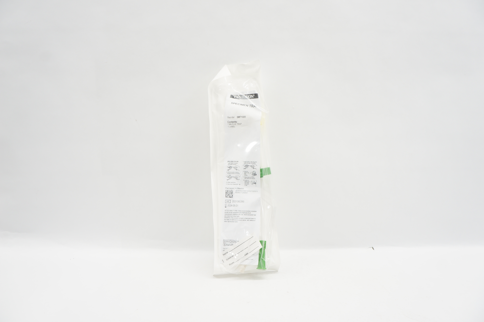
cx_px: 242
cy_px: 161
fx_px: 363
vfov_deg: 47.8
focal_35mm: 27
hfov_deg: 67.4
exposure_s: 1/25
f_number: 6.3
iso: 200
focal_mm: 18
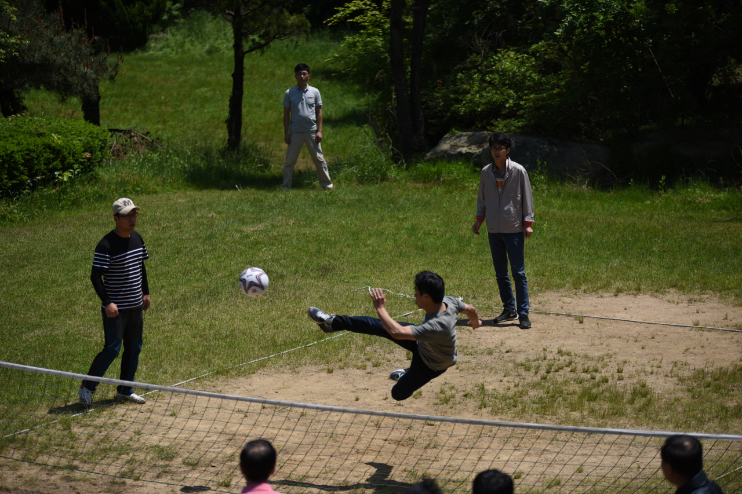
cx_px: 371
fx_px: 2679
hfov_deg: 15.8
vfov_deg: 10.5
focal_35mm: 130
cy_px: 247
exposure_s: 1/3200
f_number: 2.8
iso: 100
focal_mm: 130
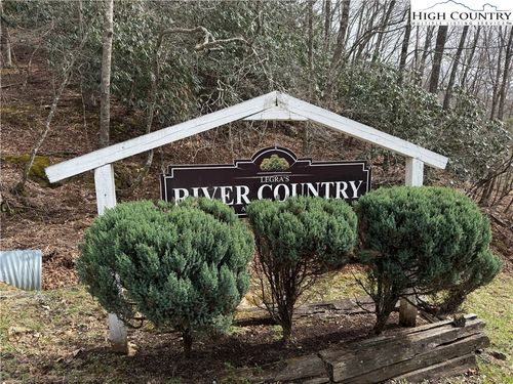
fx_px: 356
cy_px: 192
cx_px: 256
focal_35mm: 24
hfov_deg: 71.6
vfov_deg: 56.8
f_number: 1.78
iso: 80
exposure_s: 1/1385
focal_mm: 6.76
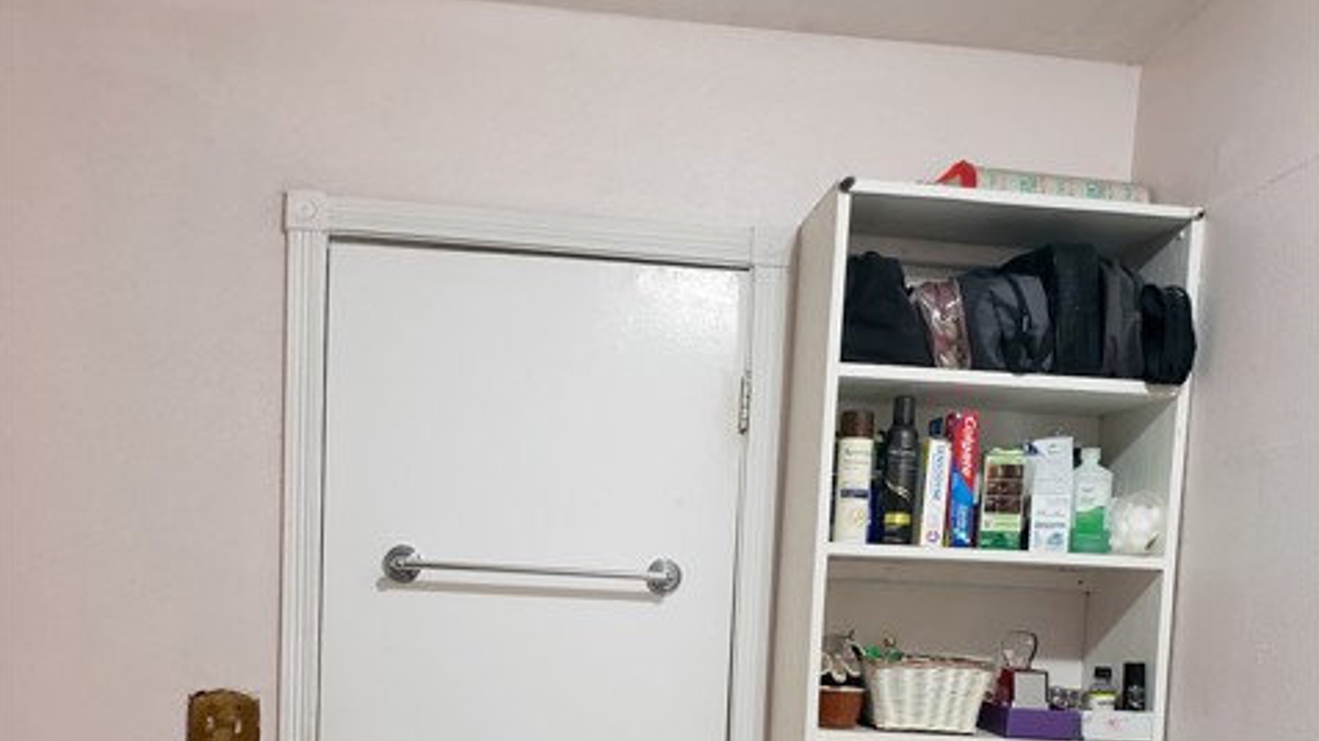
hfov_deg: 52.8
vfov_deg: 29.7
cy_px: 686
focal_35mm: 38
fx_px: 1329
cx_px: 658
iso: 250
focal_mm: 4.3
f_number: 2.4
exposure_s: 1/20
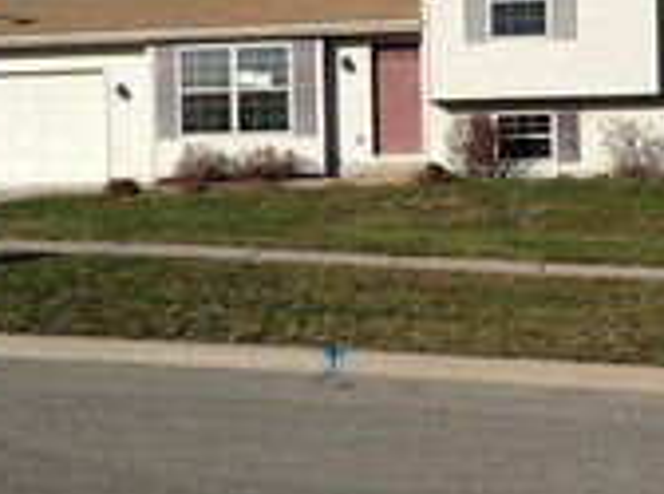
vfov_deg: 20.2
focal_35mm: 72
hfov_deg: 27.1
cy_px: 119
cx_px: 375
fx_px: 1377
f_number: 2.4
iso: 50
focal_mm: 4.28
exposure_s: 1/3030
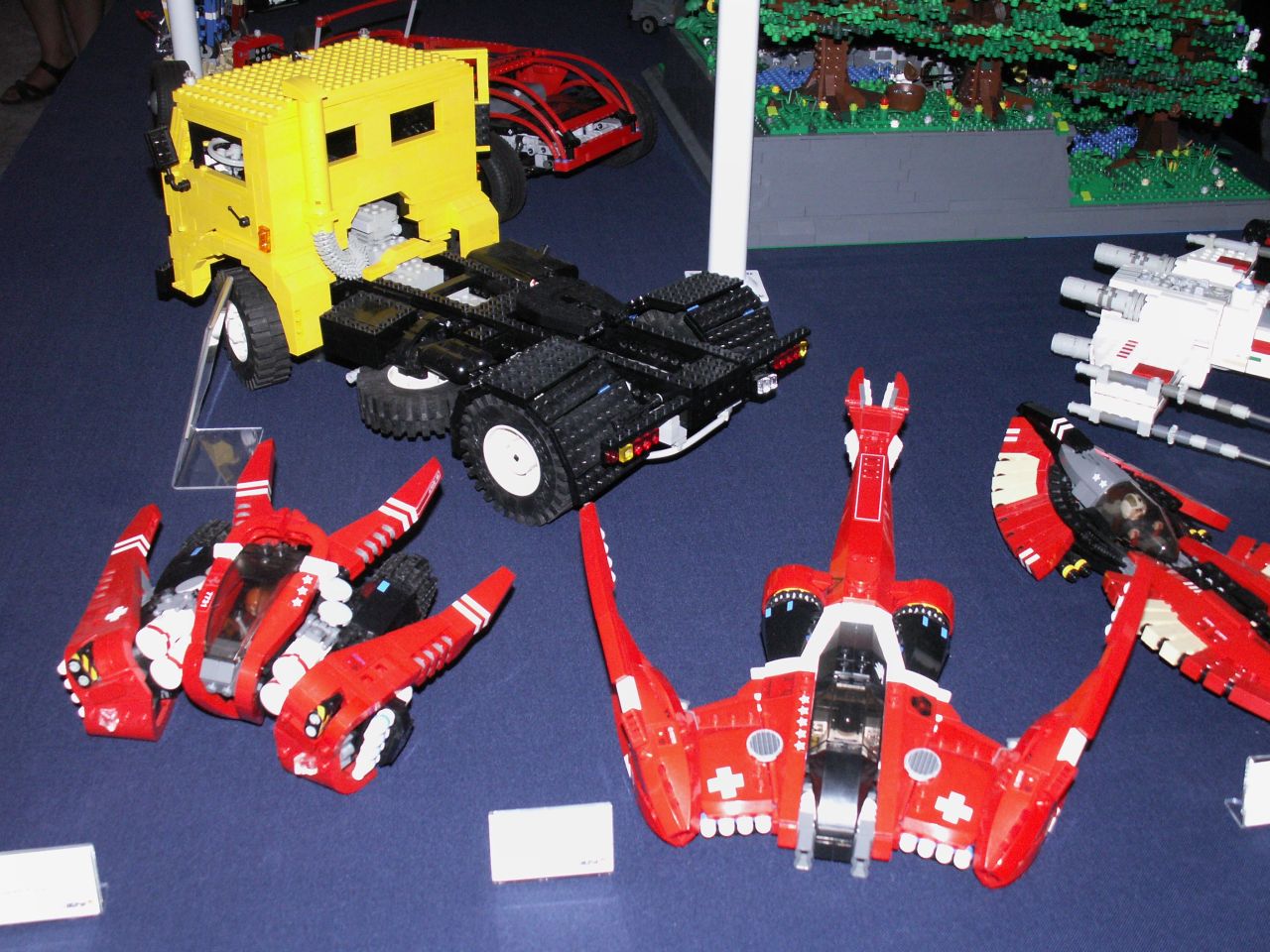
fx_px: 1468
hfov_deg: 46.8
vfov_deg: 36.0
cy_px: 476
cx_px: 635
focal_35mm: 40
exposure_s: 1/60
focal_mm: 6.66
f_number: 2.8
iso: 160
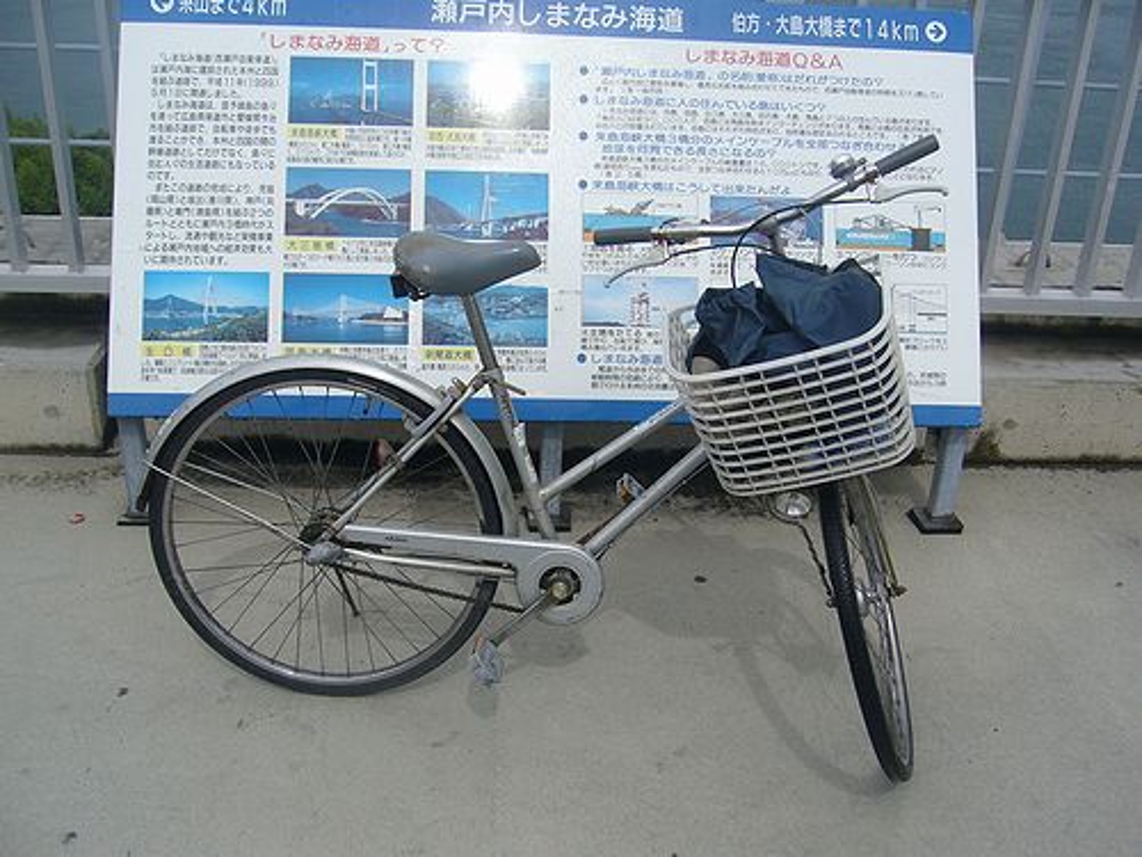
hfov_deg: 52.6
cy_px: 428
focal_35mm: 35
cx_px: 571
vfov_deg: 40.7
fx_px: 1155
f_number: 5.6
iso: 80
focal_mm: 5.8
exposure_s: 1/640
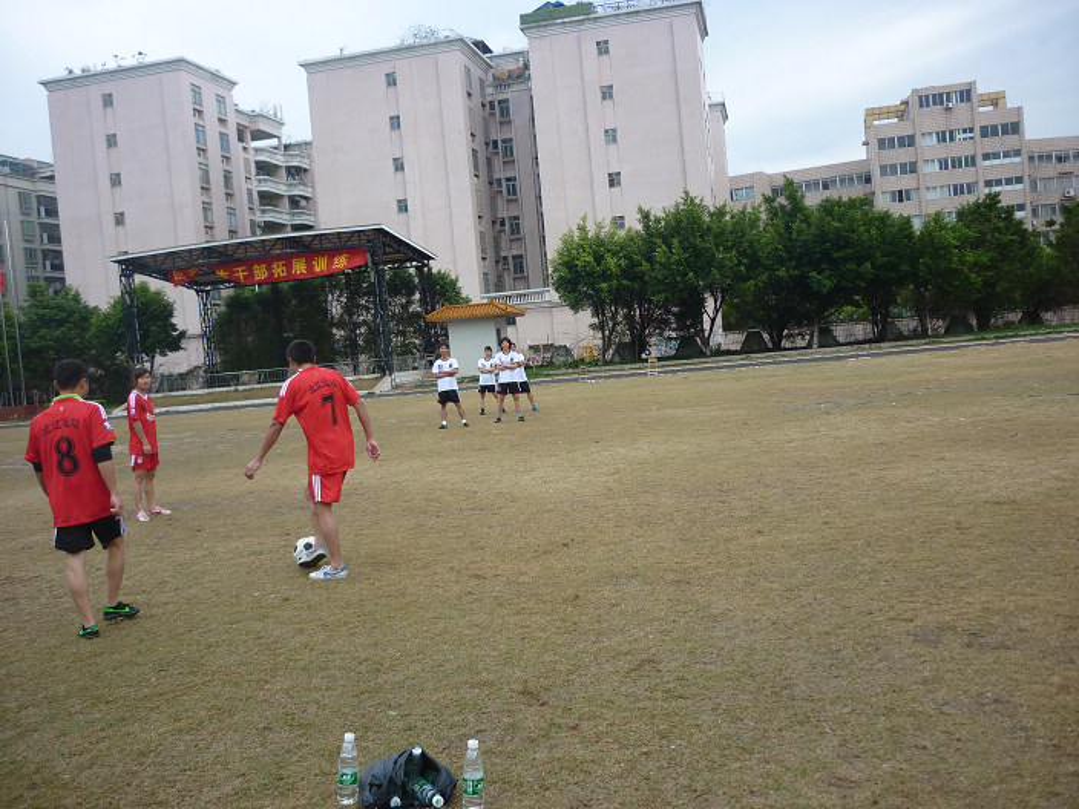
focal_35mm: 33
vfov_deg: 42.9
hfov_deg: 55.4
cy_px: 404
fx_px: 1029
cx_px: 540
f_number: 2.8
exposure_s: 1/200
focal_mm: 5.5
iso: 80
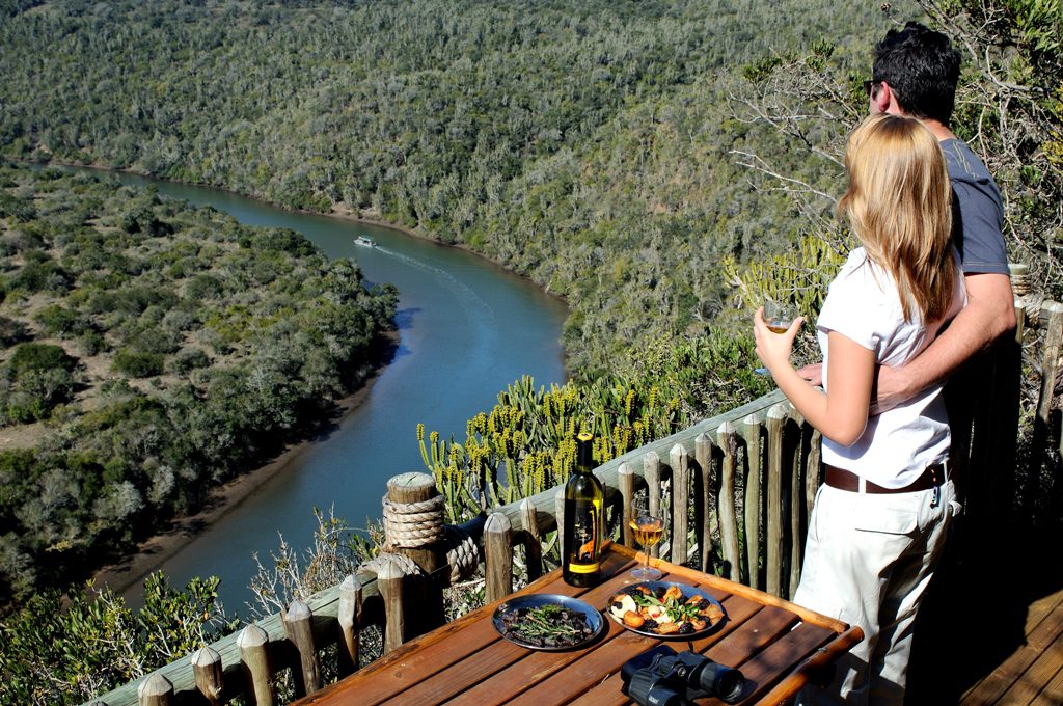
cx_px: 532
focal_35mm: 42
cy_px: 353
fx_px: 1239
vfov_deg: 31.8
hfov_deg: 46.5
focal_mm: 28
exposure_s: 1/160
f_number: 9
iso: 200
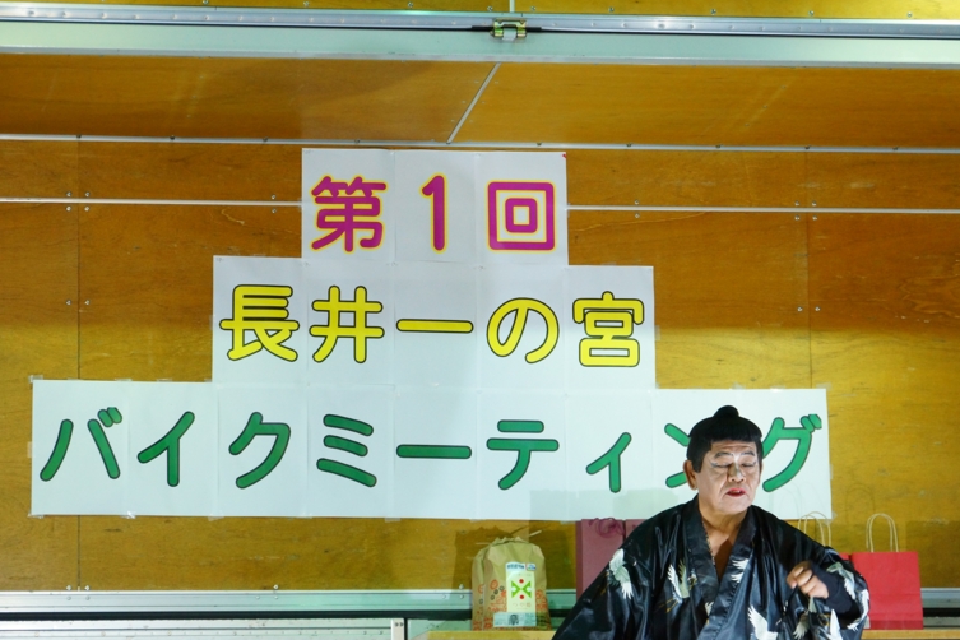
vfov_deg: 10.0
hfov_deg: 15.0
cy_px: 338
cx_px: 502
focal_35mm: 137
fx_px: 3653
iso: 1600
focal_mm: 86
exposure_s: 1/100
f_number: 5.6
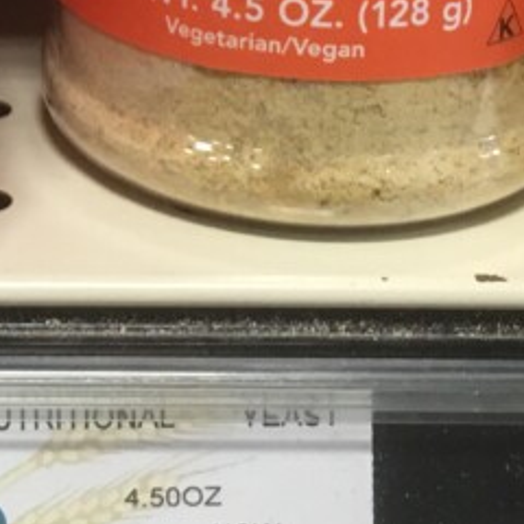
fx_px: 2192
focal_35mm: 128
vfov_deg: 12.7
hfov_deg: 13.4
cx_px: 0
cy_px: -347
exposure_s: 1/30
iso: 100
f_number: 2.2
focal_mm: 4.15
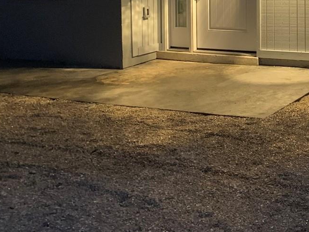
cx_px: 376
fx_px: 572
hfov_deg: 26.7
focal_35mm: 64
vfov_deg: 21.5
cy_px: -37
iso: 640
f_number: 1.8
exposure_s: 1/24
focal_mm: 4.25
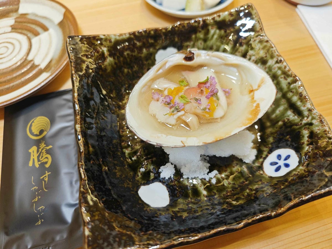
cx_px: 166
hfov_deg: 73.9
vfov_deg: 58.9
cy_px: 124
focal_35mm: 23
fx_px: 221
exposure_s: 1/120
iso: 250
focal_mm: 8.72
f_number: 2
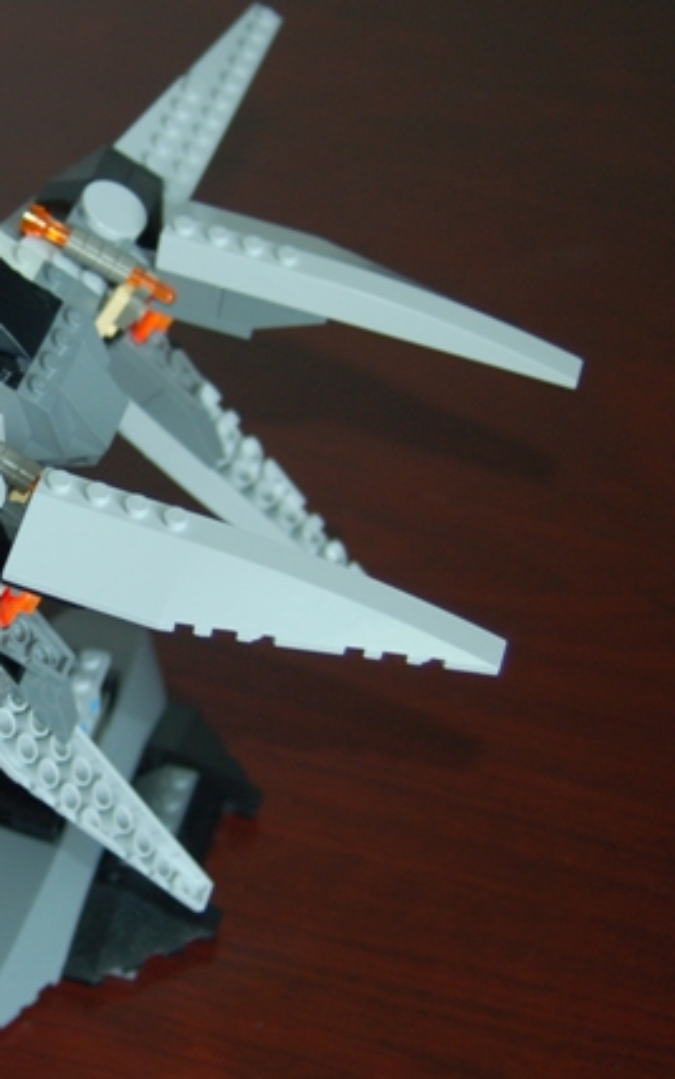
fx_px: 2530
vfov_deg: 24.1
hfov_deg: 14.8
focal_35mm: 86
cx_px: -81
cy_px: 475
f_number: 3.8
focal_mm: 32
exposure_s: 1/60
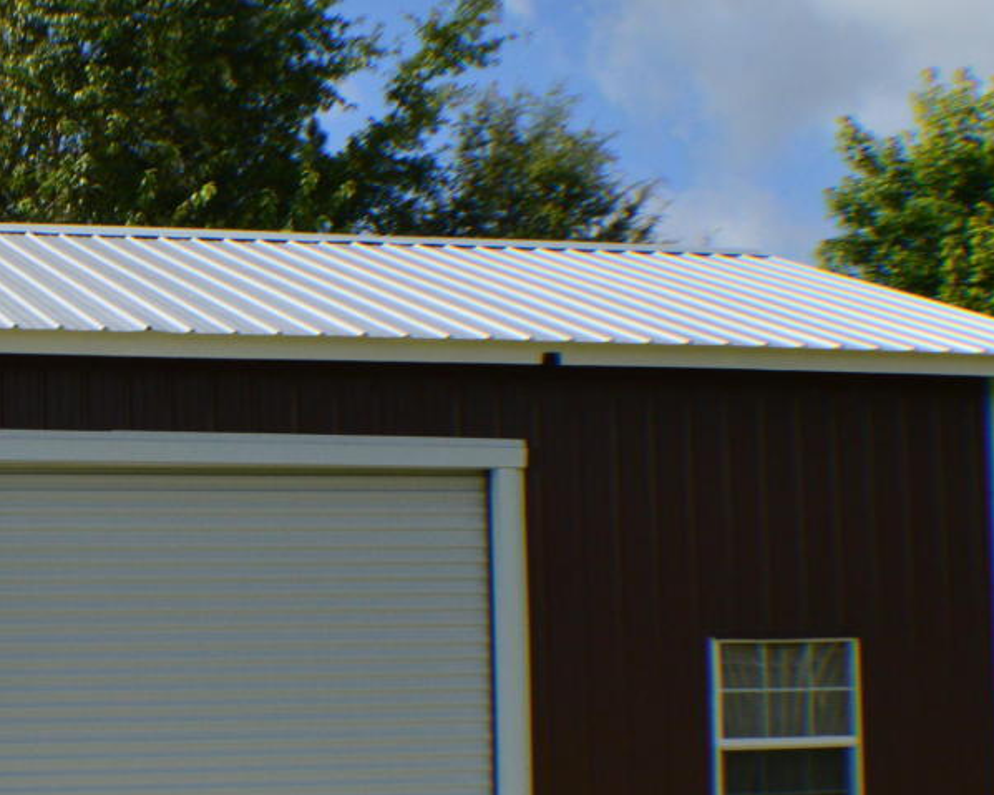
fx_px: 2765
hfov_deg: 19.6
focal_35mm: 94
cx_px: -51
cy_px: 465
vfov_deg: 16.4
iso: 400
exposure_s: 1/400
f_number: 11
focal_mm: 26
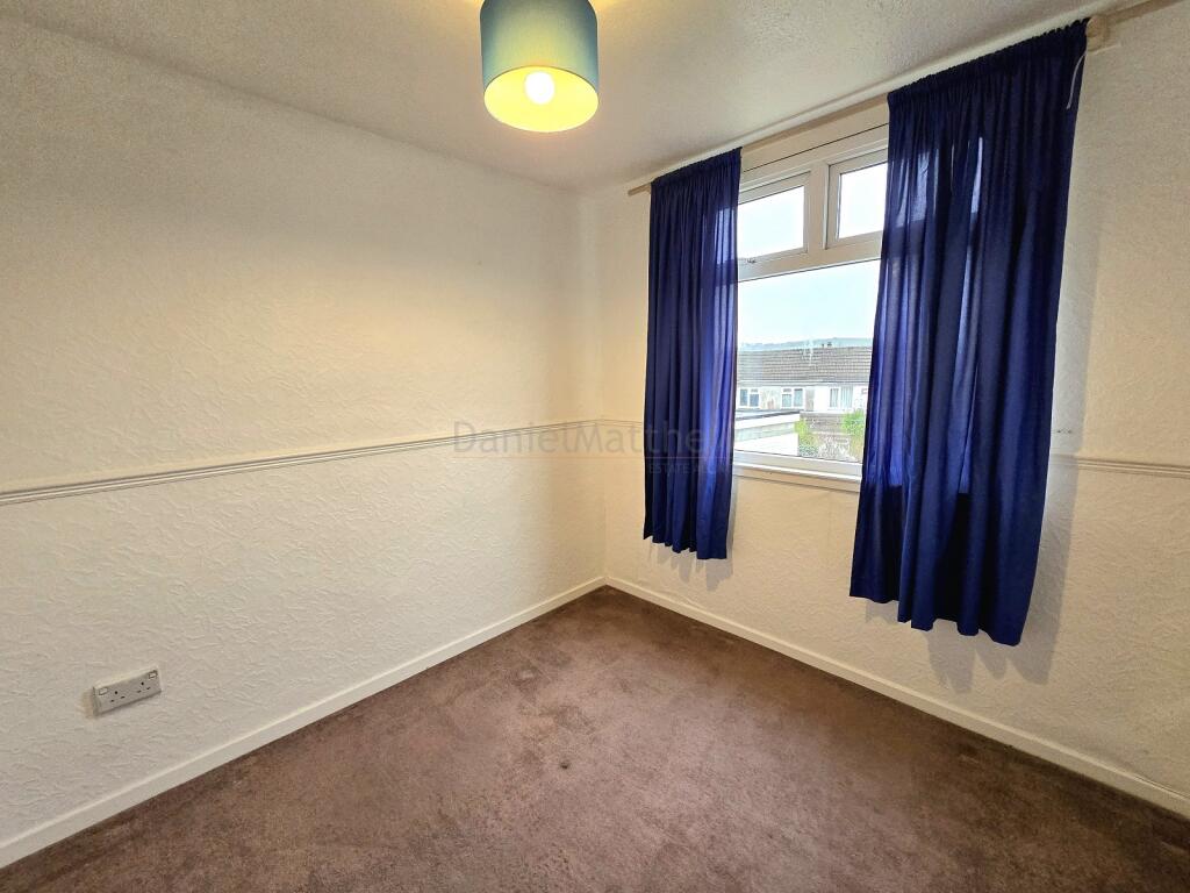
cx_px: 595
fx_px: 447
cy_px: 446
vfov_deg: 89.9
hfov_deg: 106.2
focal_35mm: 13
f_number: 2.2
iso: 320
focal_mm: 2.2
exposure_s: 1/100
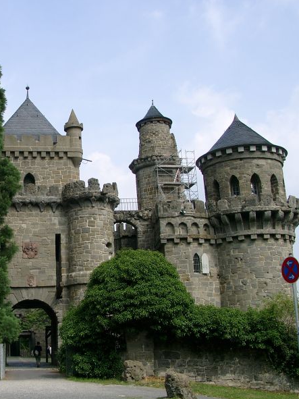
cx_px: 40
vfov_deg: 41.2
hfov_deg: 30.4
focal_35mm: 46
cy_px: 201
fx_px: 530
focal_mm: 7.13
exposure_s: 1/624
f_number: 4
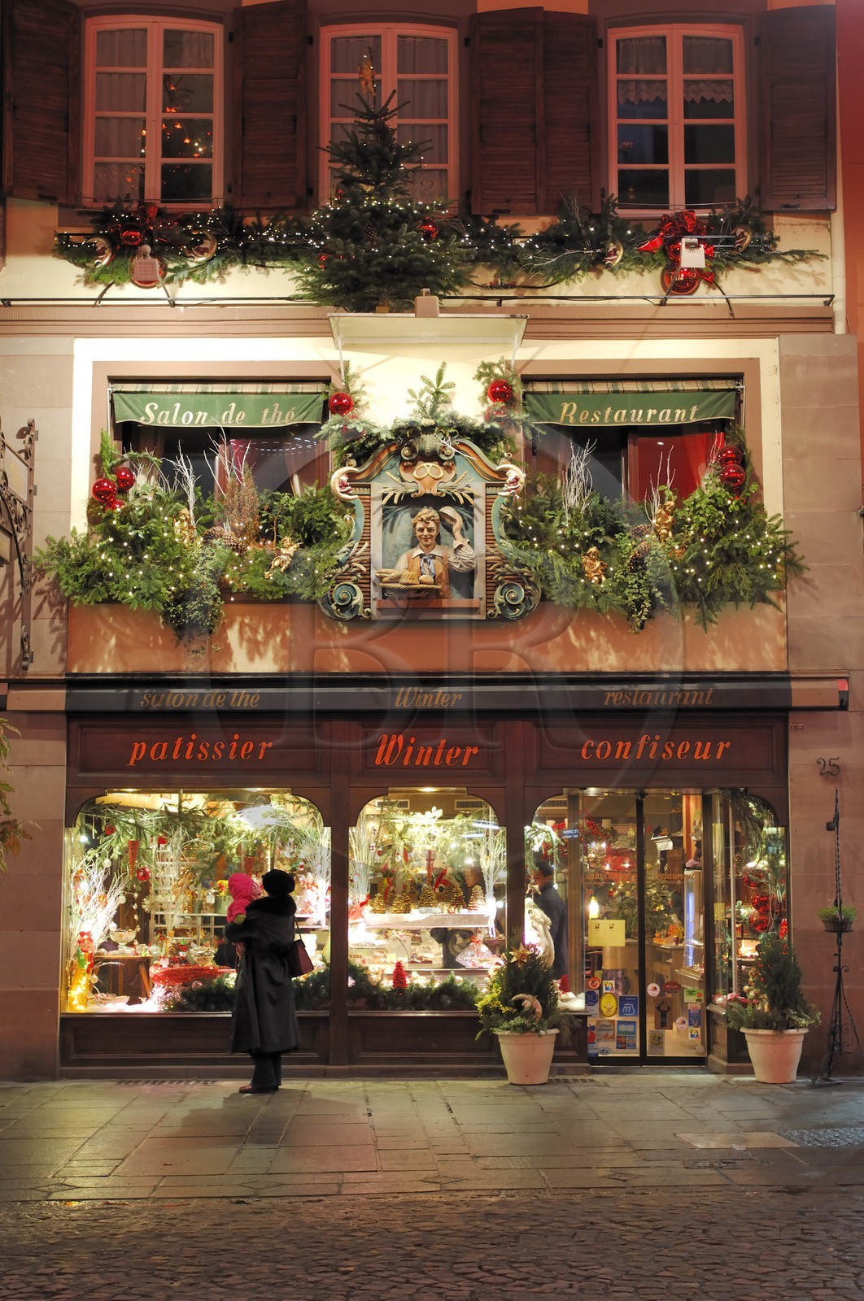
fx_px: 1896
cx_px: 432
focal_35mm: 52
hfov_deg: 25.7
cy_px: 650
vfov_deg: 37.9
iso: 100
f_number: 5
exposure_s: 1/2.5
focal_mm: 35
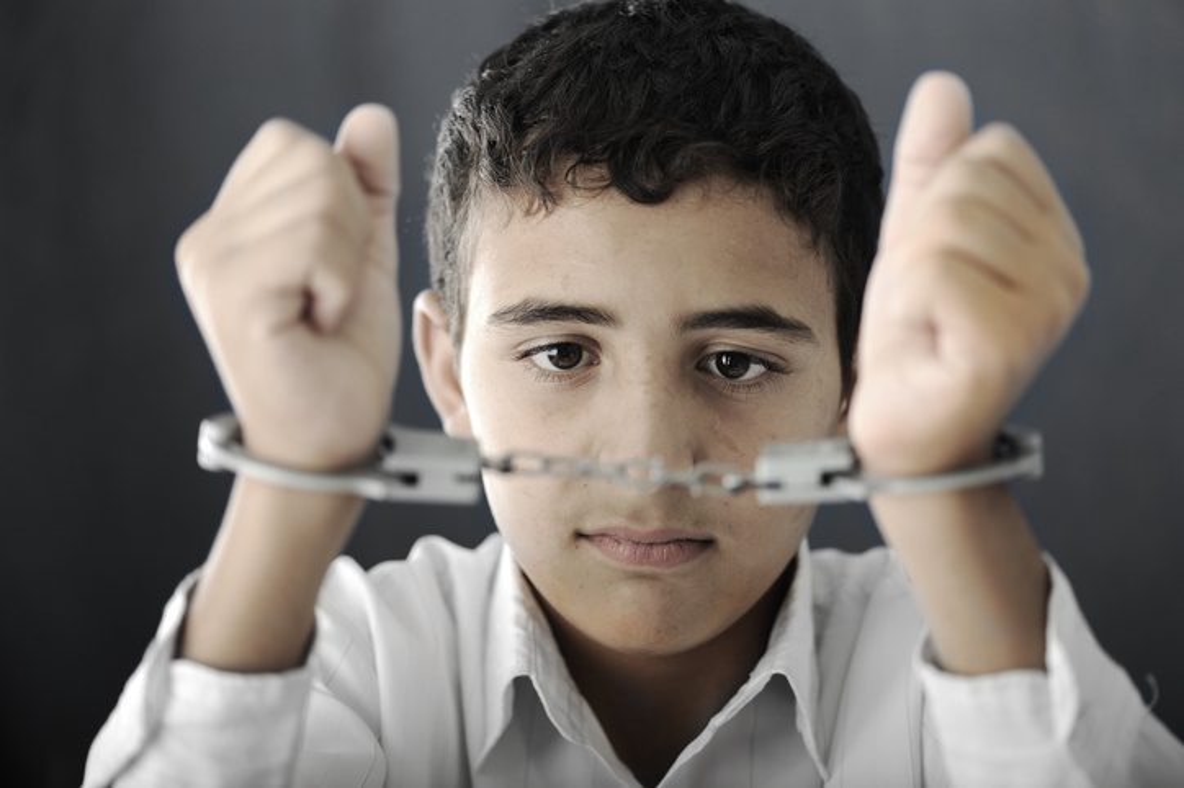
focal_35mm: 105
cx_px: 592
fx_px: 3452
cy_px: 394
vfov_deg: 13.0
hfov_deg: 19.5
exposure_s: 1/200
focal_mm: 105
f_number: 3
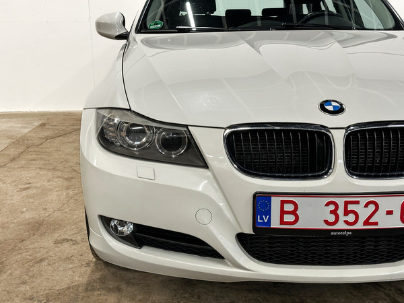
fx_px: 560
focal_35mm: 48
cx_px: 202
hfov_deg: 39.7
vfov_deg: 30.3
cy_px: 152
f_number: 1.8
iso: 100
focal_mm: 6.86
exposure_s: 1/50
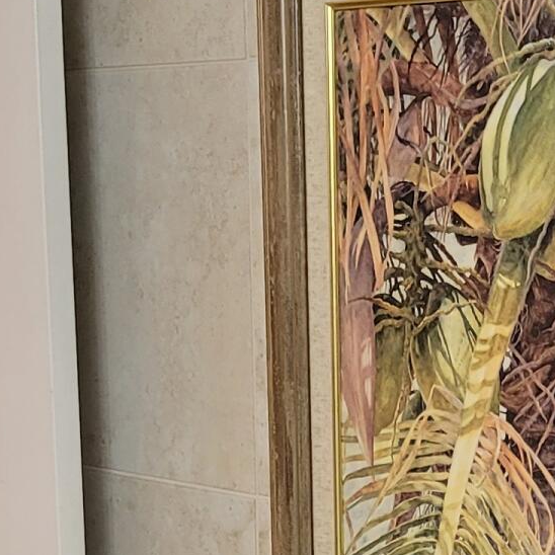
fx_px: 2195
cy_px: 801
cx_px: 375
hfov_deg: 14.4
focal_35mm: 121
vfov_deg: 13.7
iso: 160
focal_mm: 7
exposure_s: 1/60
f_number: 1.8
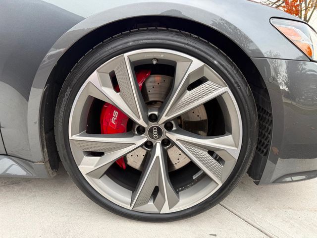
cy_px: 119
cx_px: 158
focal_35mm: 24
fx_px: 220
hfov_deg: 71.6
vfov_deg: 56.8
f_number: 1.78
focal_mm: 6.76
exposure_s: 1/224
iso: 64
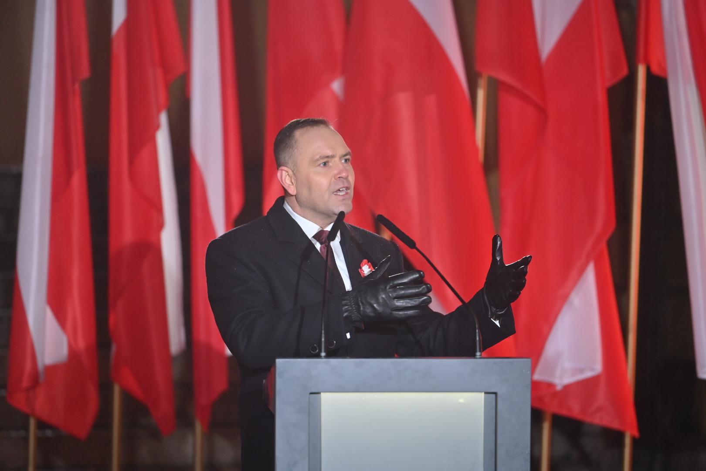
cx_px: 353
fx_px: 3530
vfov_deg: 7.6
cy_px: 236
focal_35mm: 180
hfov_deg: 11.4
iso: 1250
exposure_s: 1/250
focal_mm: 180
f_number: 2.8
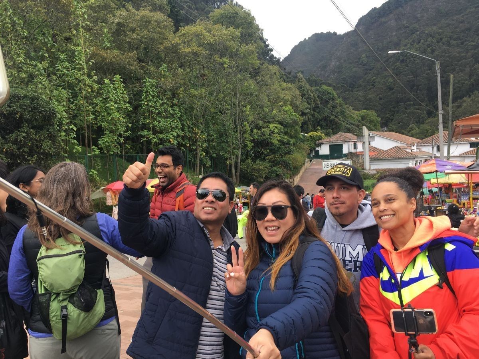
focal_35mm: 29
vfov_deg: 48.2
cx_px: 240
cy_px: 180
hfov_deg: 61.7
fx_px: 401
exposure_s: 1/212
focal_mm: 4.15
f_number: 2.2
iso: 25
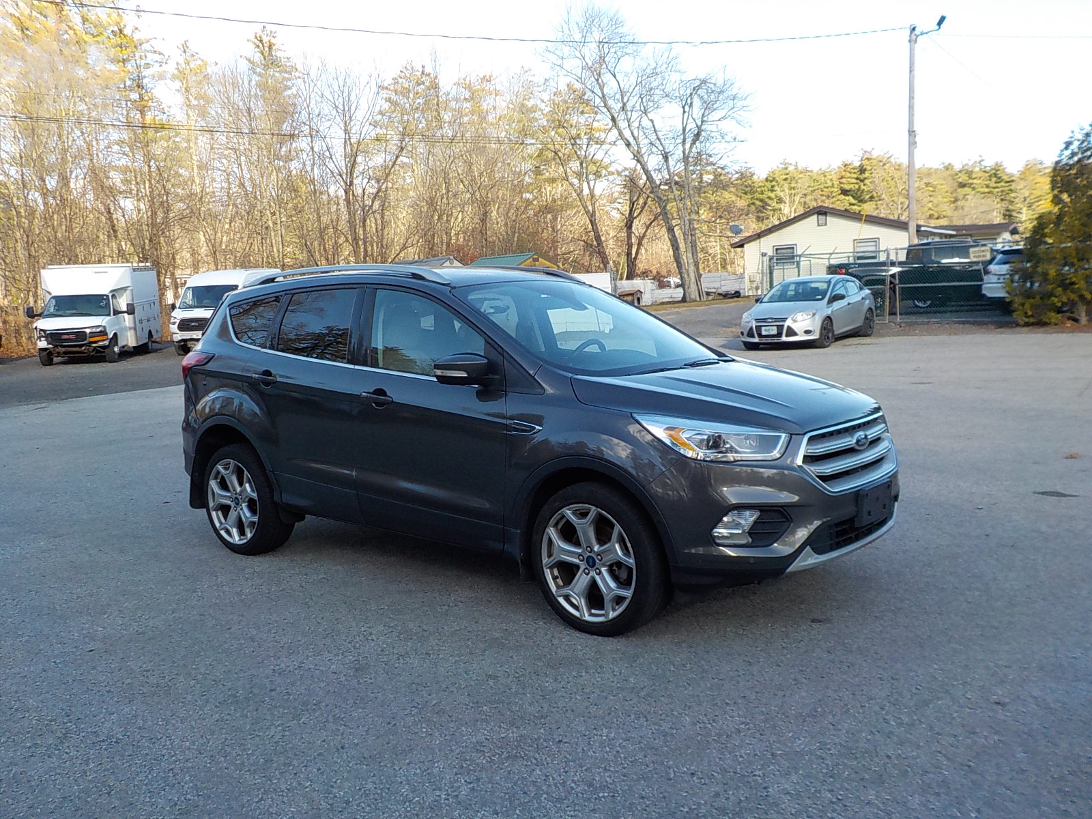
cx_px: 546
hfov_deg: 60.0
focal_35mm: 30
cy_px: 410
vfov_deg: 46.8
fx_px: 946
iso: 125
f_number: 3.3
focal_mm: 4.1
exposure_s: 1/320
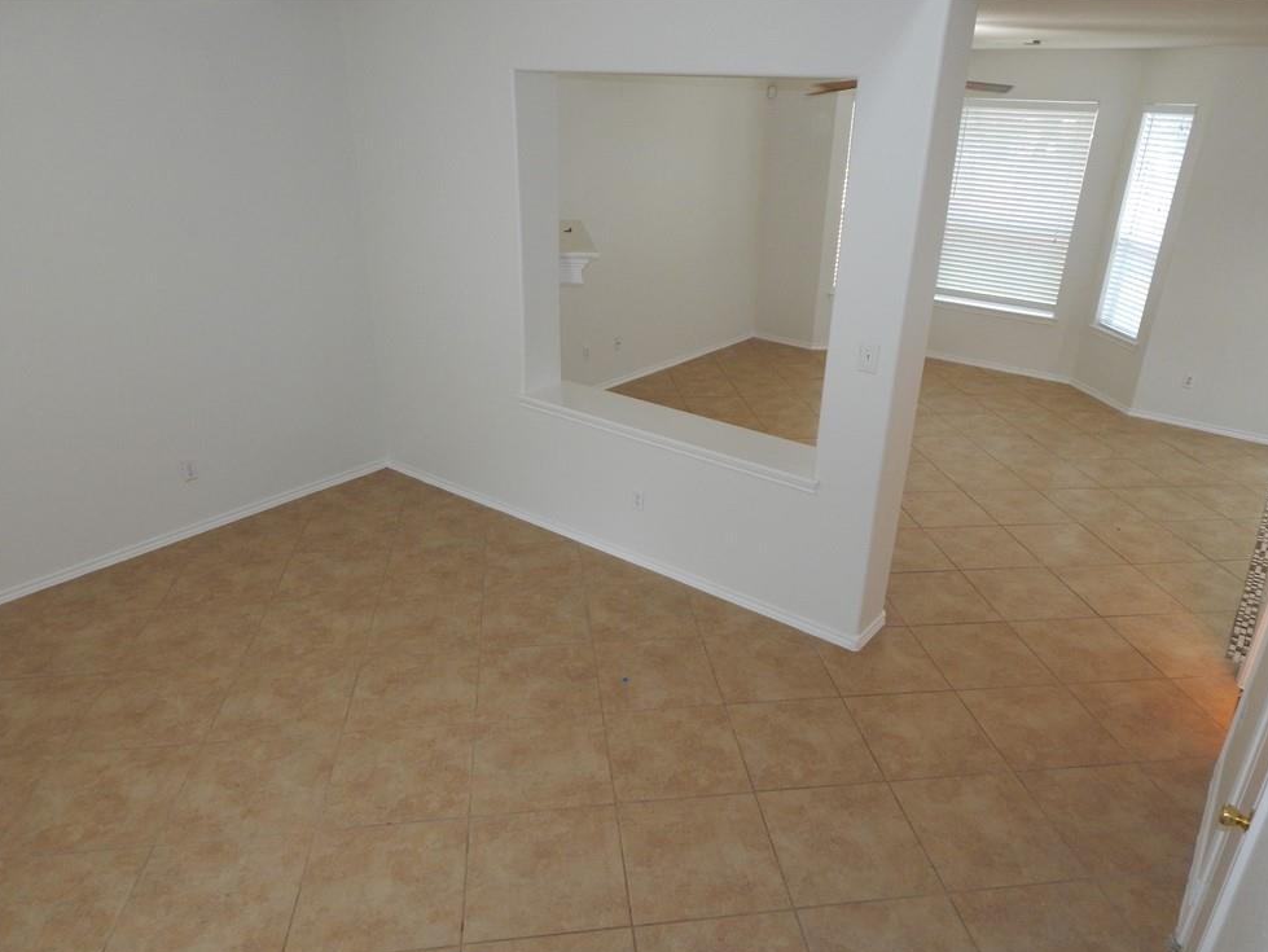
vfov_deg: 58.9
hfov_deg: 73.9
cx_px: 654
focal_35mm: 23
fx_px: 843
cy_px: 491
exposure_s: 1/30
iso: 200
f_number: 3
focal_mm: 4
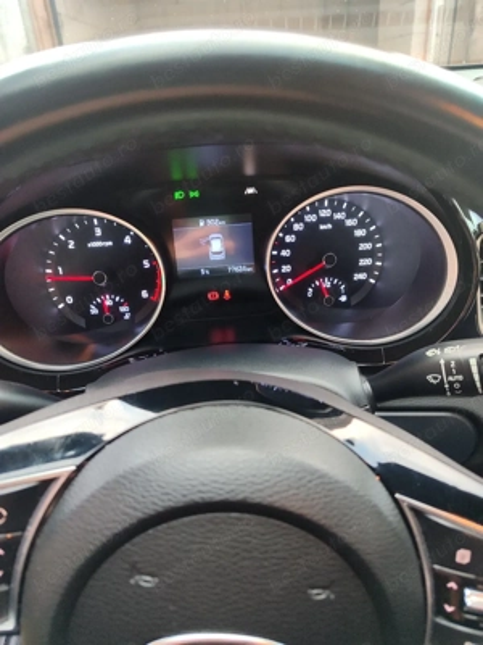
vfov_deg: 69.4
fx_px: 465
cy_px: 322
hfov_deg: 54.9
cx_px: 242
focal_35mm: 25
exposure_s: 1/25
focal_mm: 5.95
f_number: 1.89
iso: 240
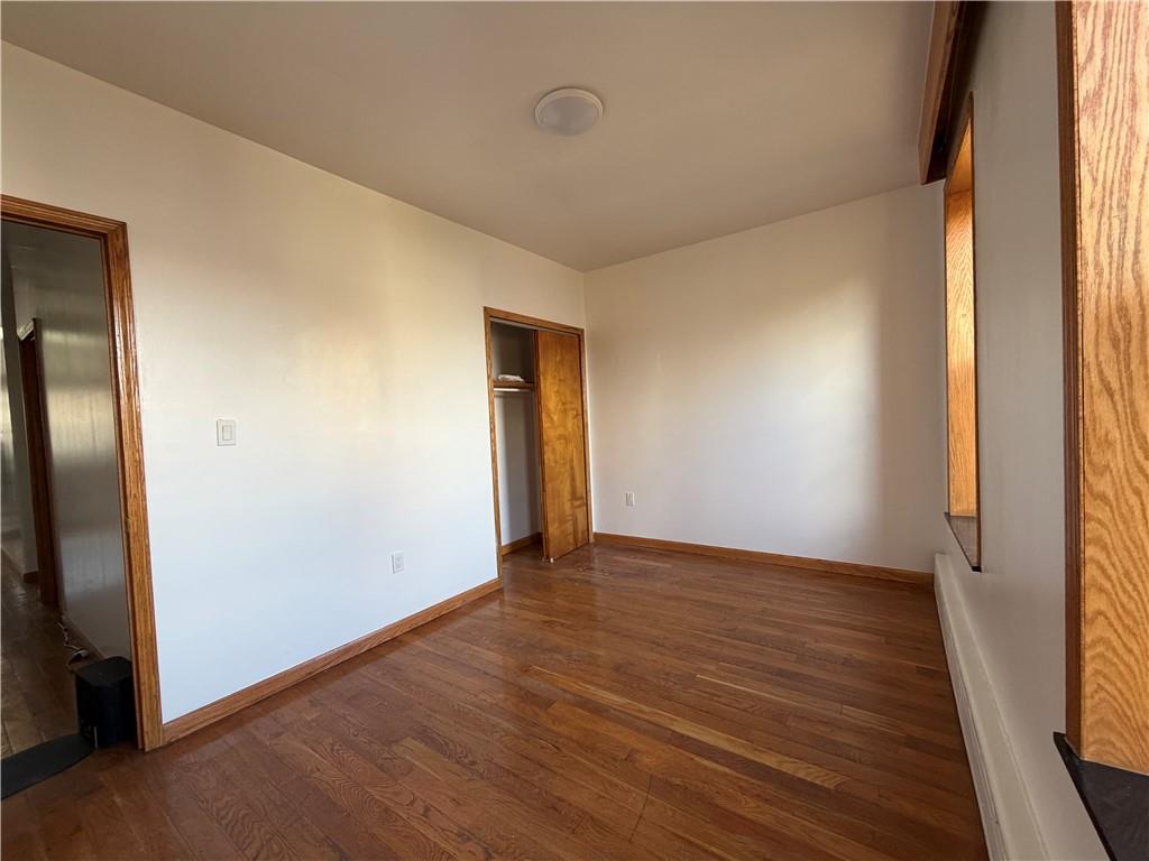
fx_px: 465
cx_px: 574
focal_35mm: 14
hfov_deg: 102.1
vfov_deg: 85.7
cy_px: 430
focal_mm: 2.22
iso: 160
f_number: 2.2
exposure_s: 1/121
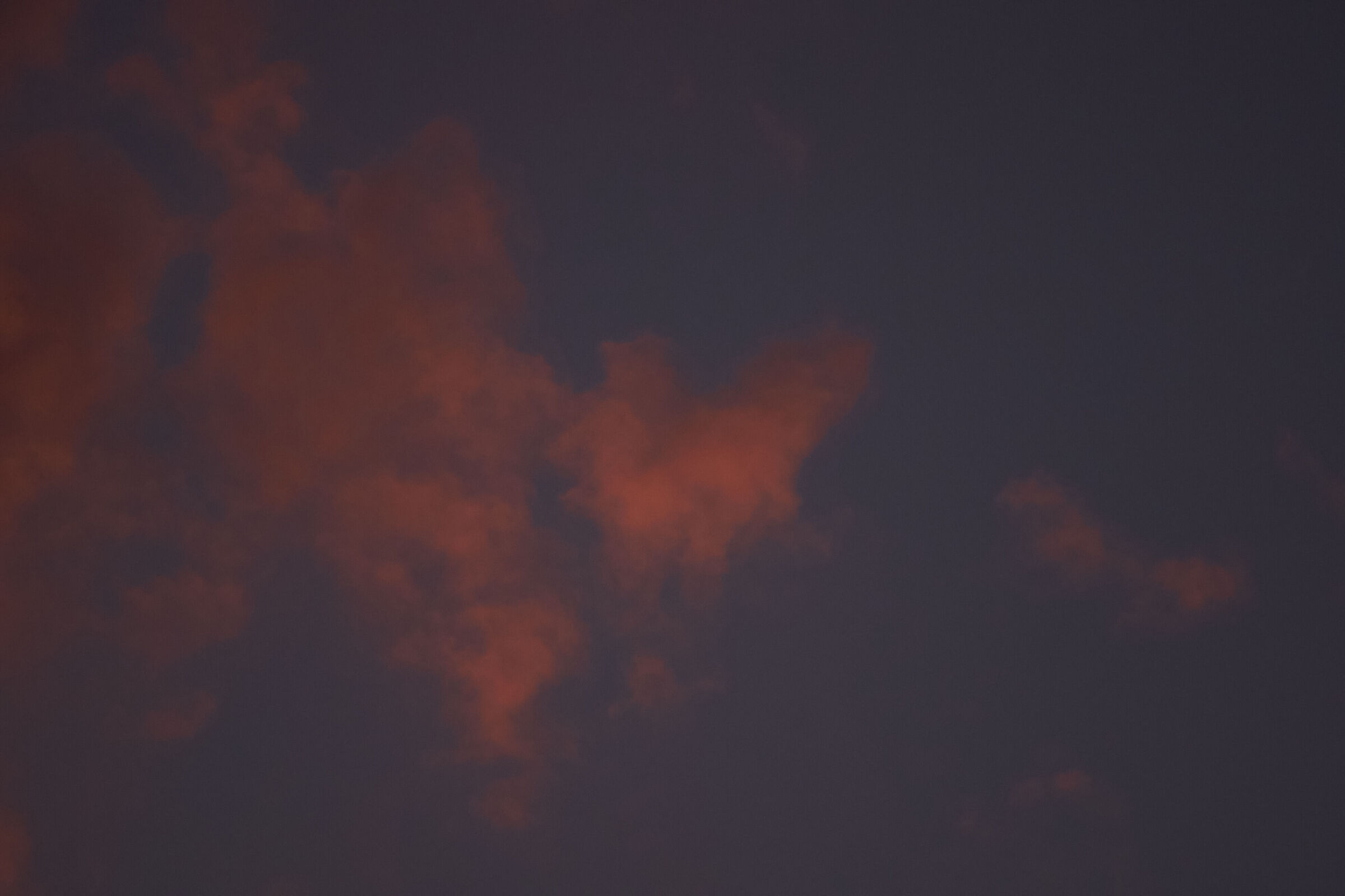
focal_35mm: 450
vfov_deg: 3.1
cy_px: 448
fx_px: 16811
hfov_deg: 4.6
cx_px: 672
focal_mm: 300
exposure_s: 1/1600
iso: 800
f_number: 5.6
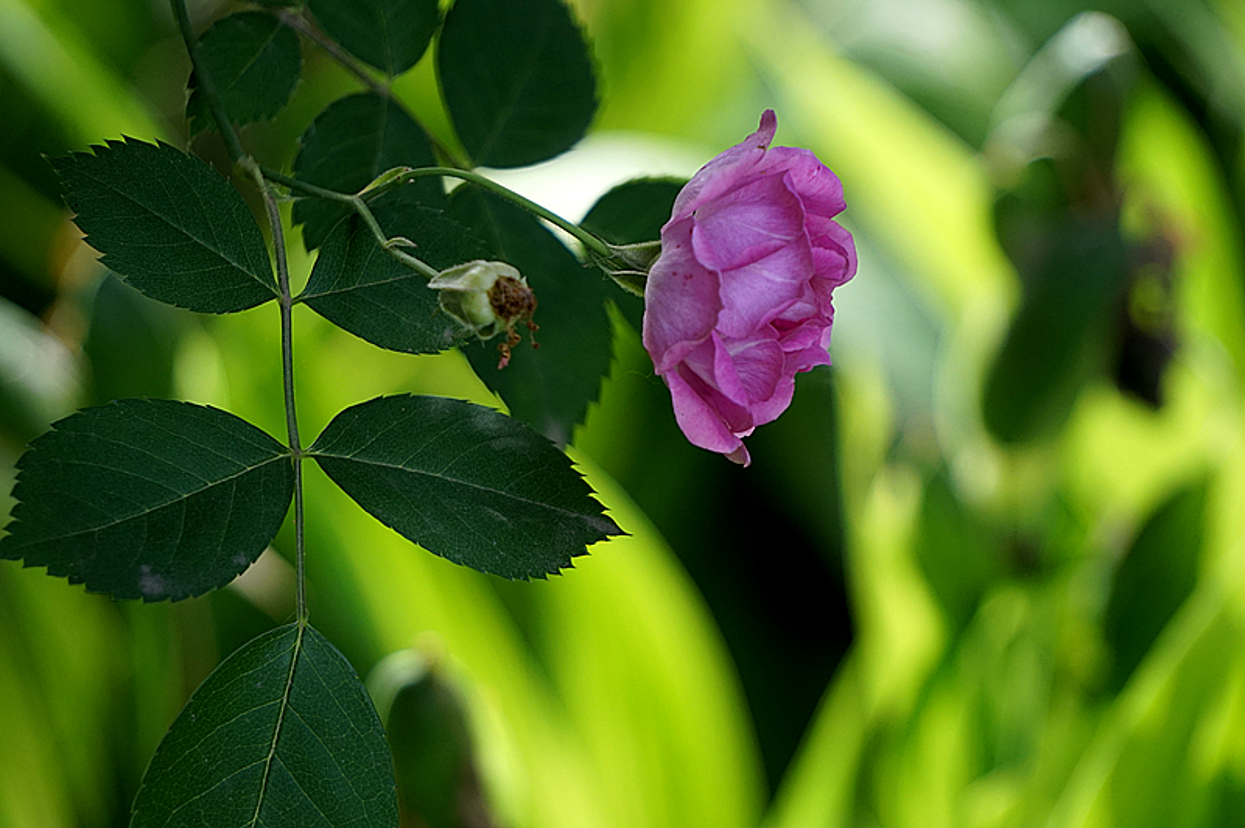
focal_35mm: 292
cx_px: 622
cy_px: 414
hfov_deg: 7.0
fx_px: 10107
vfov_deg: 4.7
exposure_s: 1/320
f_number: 6.3
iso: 500
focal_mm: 195
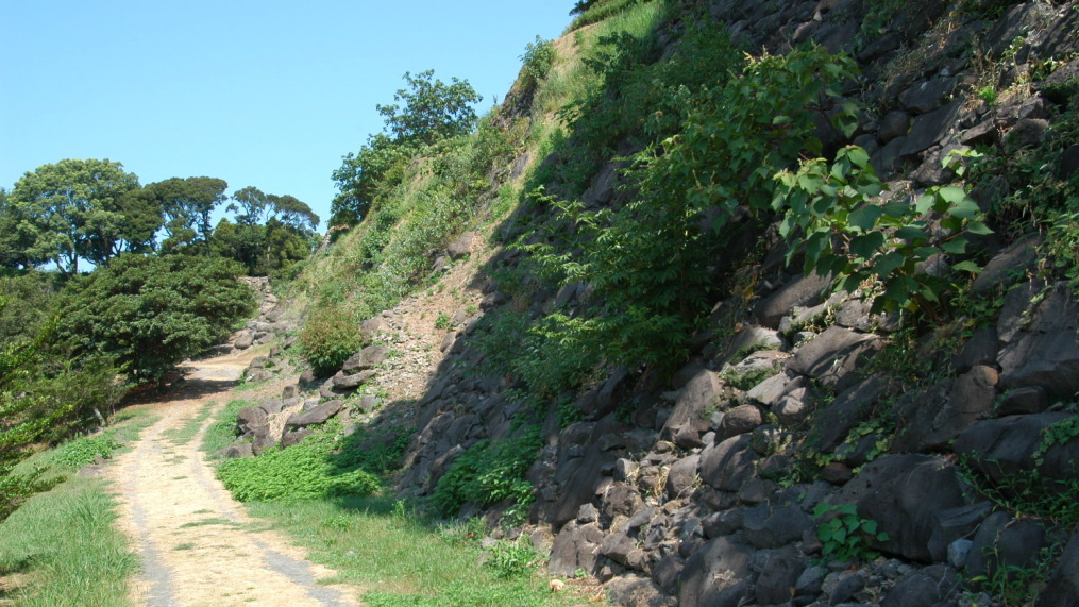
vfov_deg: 31.1
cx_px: 542
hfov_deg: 52.8
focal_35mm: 38
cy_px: 348
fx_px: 1087
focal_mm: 24
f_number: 7.1
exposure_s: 1/200
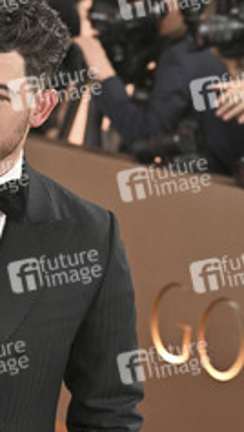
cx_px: 6
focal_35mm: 169
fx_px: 1936
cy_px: 226
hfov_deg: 7.2
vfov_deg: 12.7
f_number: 5.6
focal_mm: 85
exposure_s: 1/320
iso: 2500
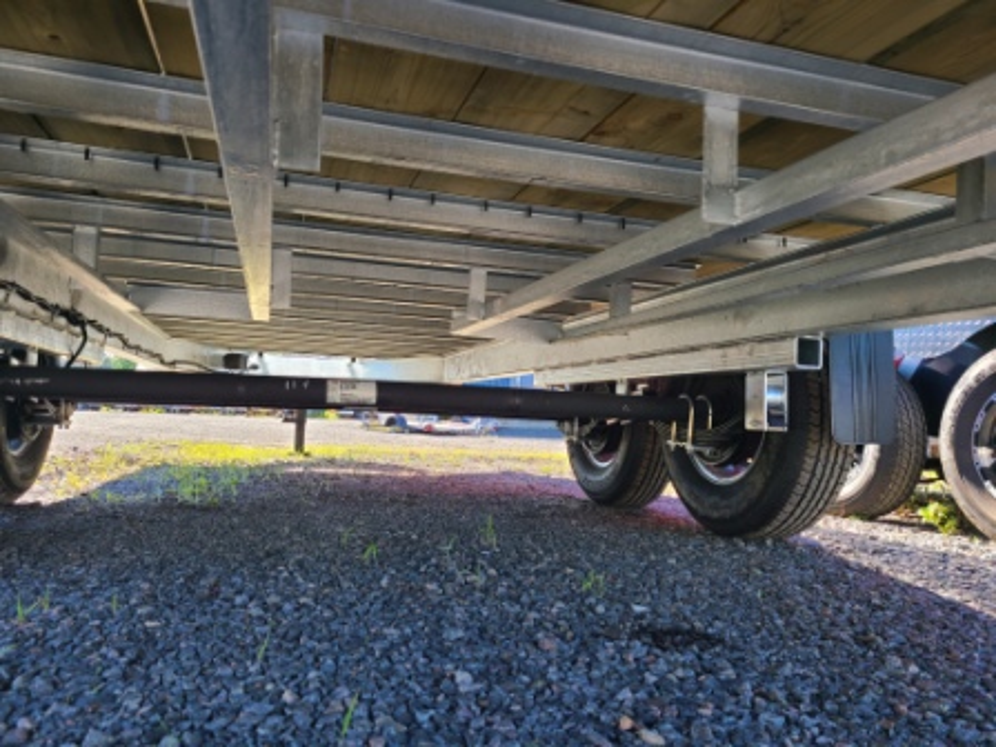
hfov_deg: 67.3
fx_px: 748
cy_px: 374
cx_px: 498
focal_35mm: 26
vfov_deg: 53.1
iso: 40
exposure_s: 1/220
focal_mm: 5.4
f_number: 1.8
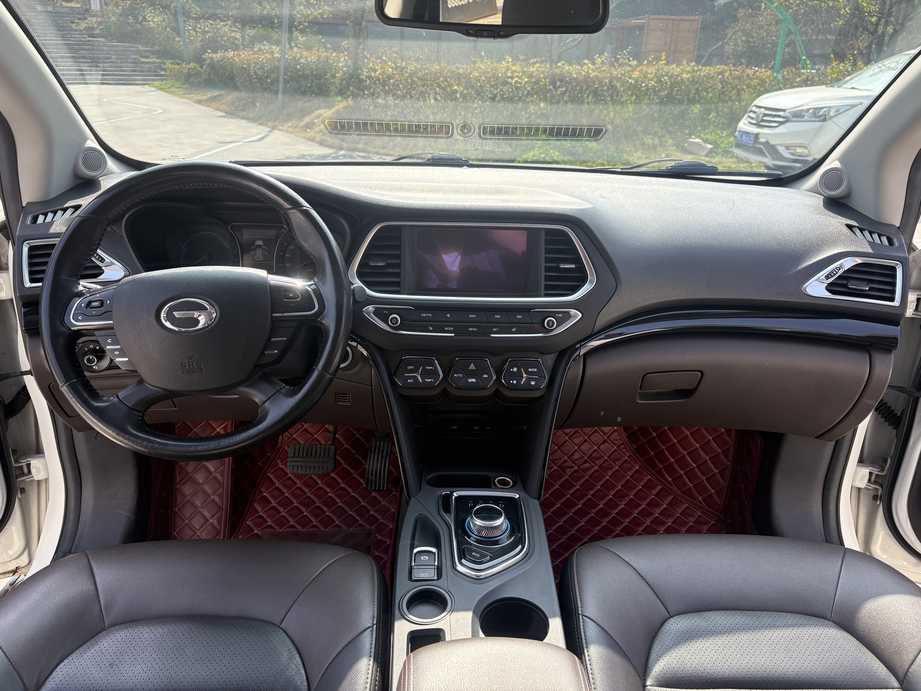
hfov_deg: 67.3
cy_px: 346
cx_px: 460
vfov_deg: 53.1
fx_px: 692
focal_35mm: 26
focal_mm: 5.96
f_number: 1.6
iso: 64
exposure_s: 1/601
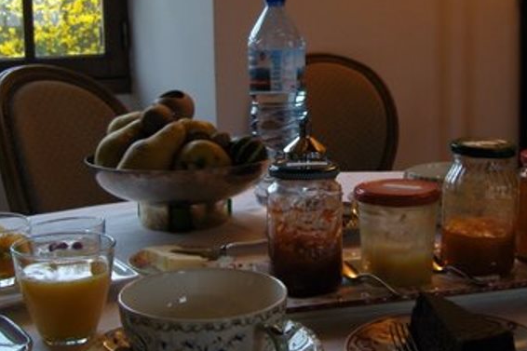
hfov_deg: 39.5
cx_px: 312
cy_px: 155
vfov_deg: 27.0
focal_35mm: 50
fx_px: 732
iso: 200
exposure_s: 1/40
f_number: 2.8
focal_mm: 7.3
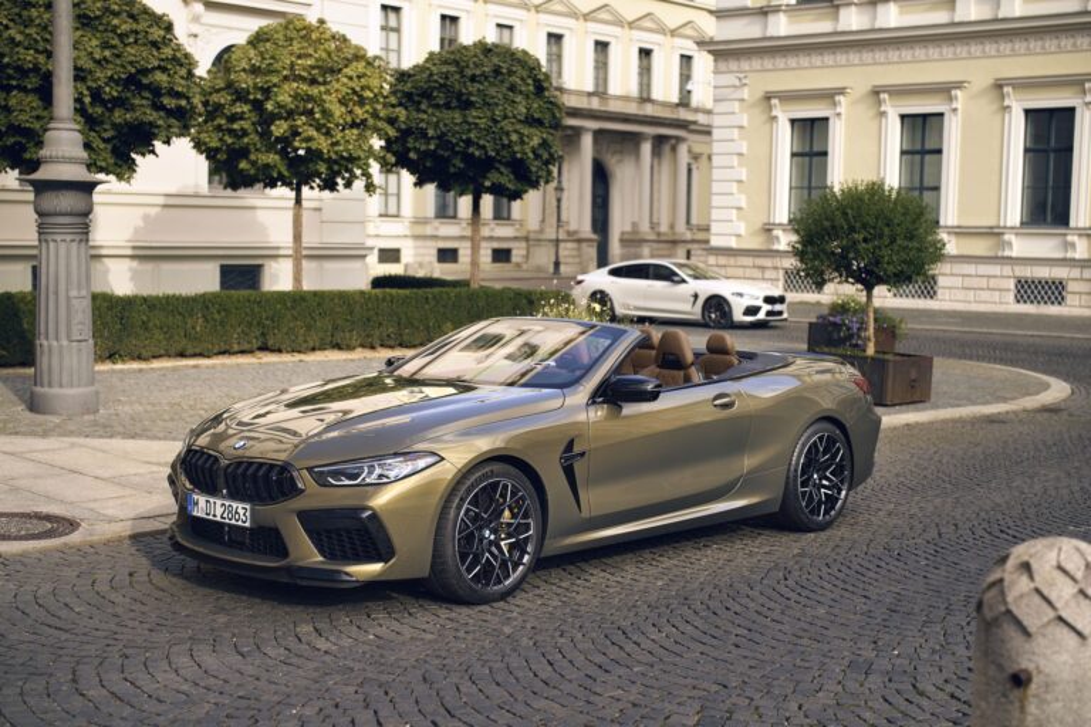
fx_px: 1515
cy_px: 364
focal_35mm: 50
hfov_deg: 39.6
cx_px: 546
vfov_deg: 27.0
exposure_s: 1/400
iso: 100
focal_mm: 50
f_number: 2.5
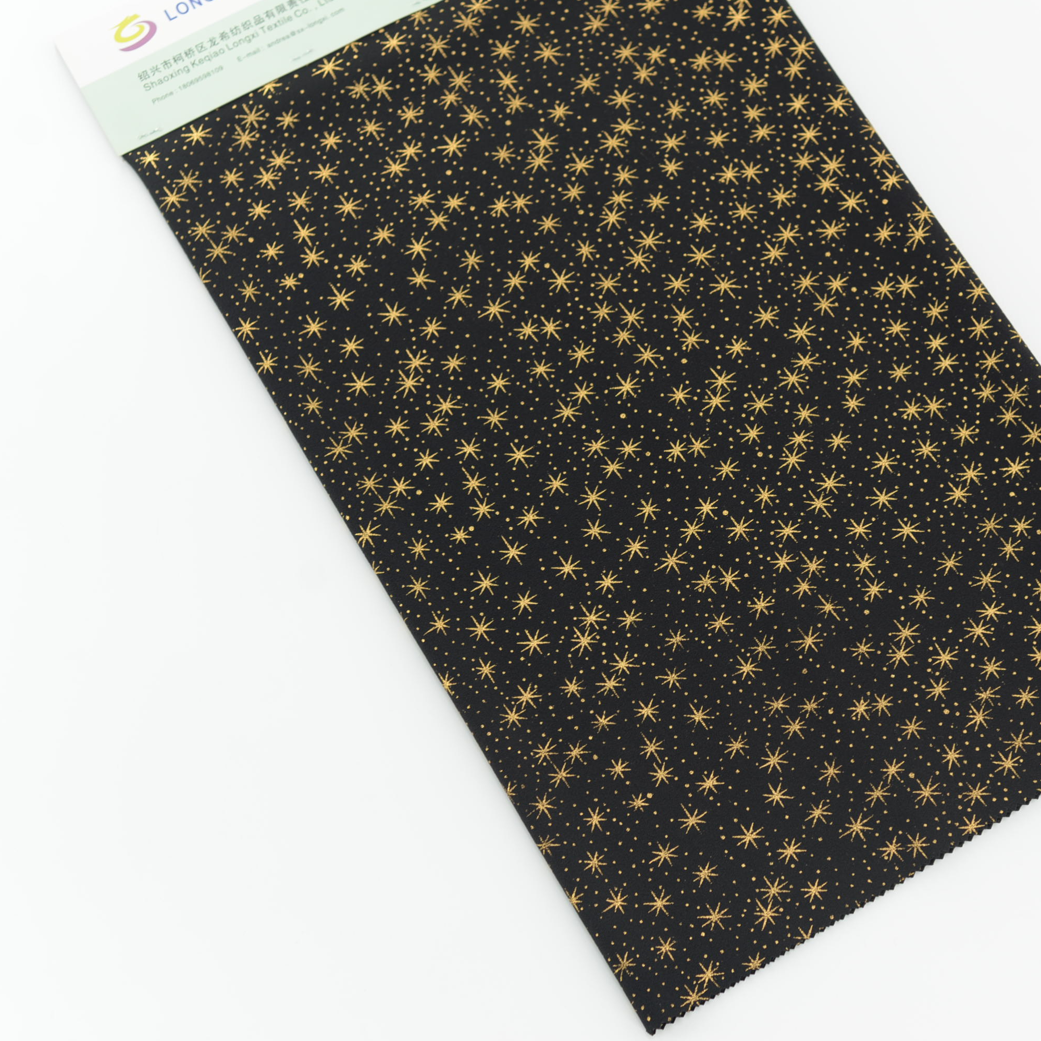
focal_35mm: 64
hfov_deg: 26.7
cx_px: 706
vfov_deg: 26.9
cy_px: 520
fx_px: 2178
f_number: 4
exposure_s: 1/100
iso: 100
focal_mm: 50
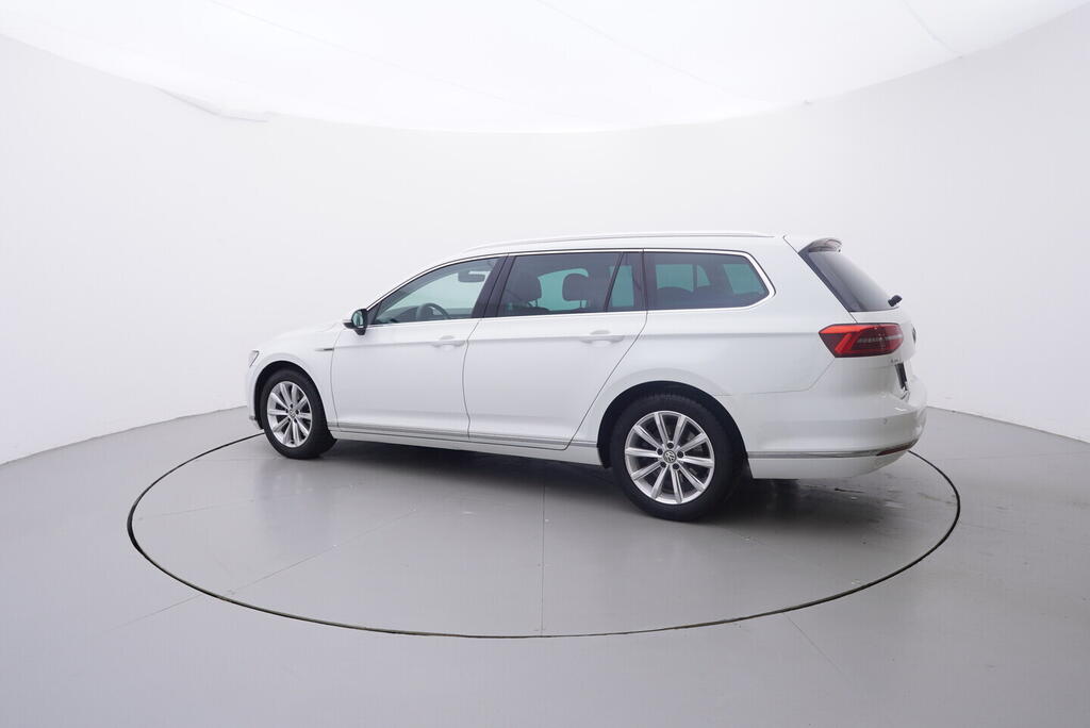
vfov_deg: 56.2
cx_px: 545
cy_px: 364
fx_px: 682
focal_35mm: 22
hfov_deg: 77.3
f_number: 5
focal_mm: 15
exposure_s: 1/80
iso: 200
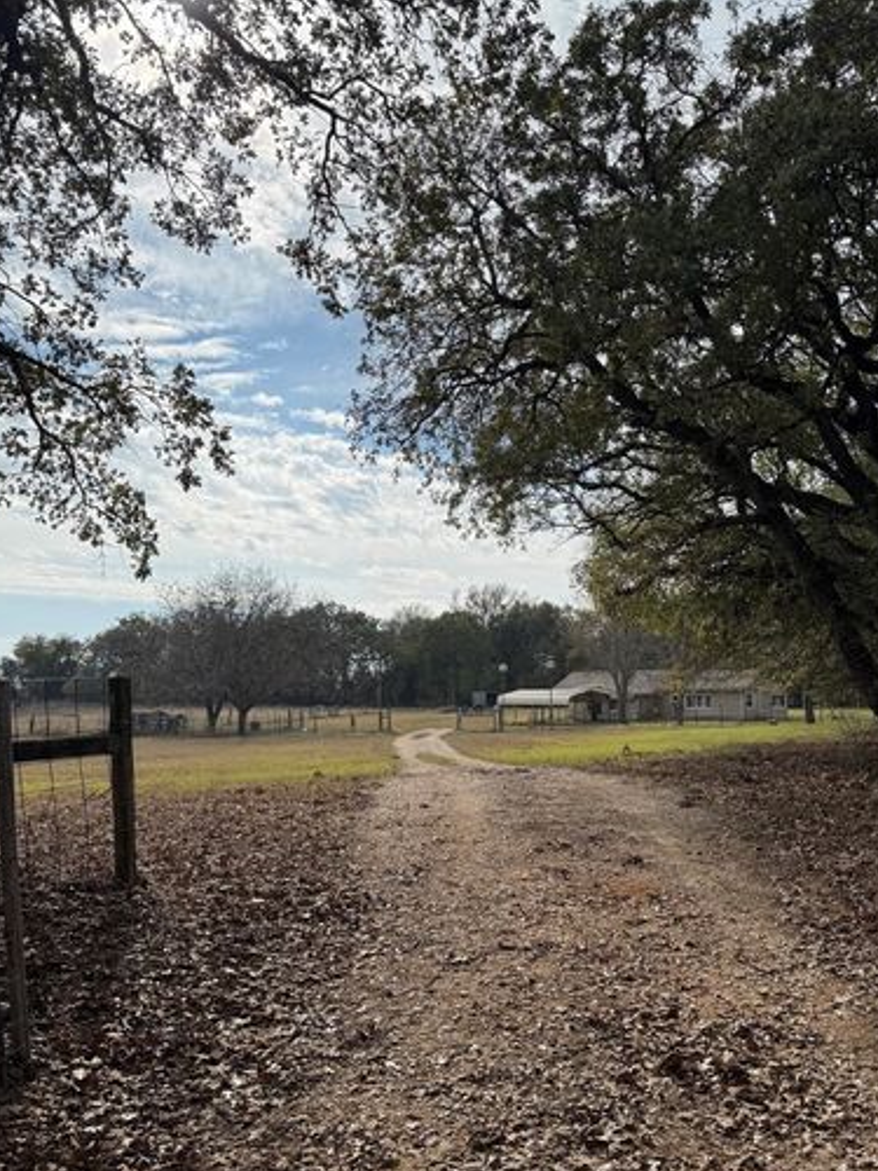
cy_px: 664
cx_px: 517
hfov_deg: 44.0
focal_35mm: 32
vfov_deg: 56.6
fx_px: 1082
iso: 80
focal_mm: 6.76
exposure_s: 1/7092
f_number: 1.78
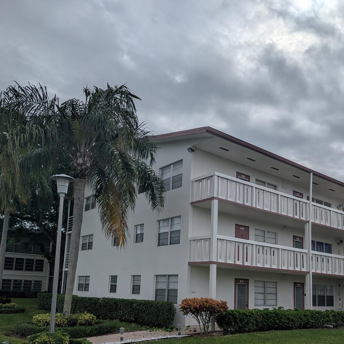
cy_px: 231
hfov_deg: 51.1
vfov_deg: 50.1
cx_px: 184
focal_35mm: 32
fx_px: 360
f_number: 1.85
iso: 45
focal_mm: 6.81
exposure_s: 1/7519
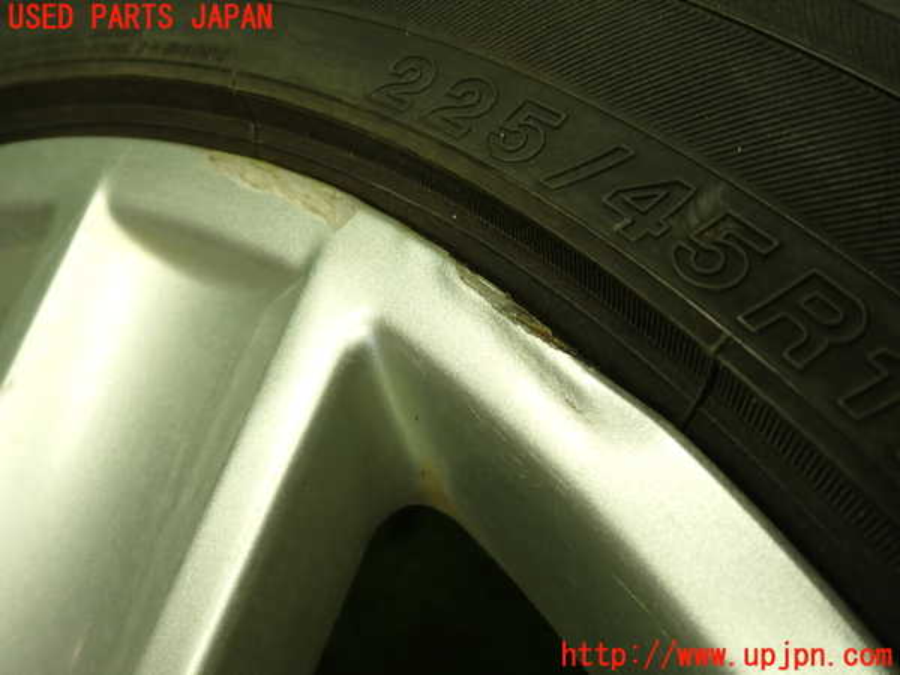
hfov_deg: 60.0
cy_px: 338
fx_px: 780
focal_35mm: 30
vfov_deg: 46.8
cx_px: 450
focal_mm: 5.4
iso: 125
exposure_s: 1/60
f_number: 2.3
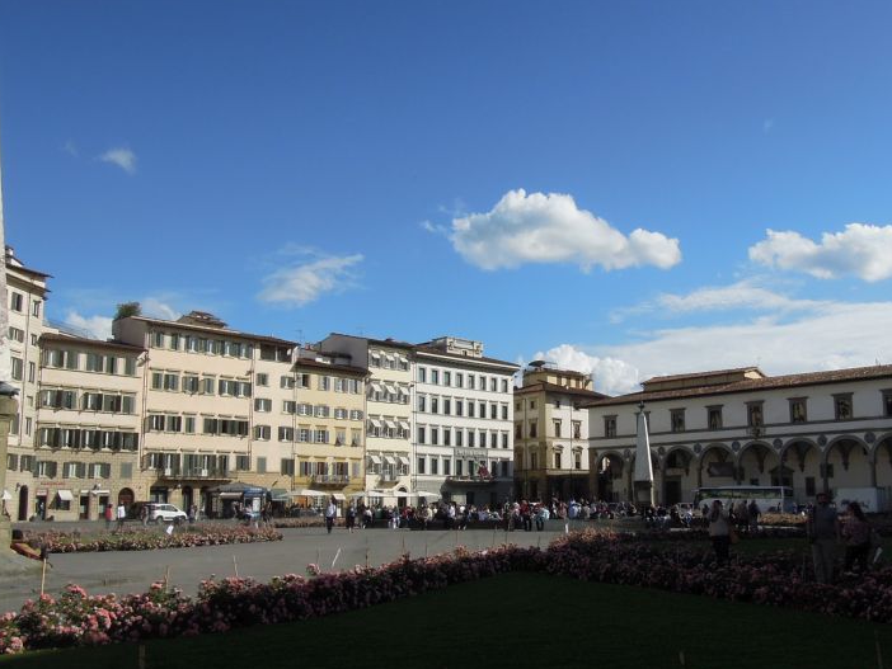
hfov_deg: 52.4
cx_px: 508
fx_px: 902
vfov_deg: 40.7
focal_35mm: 35
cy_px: 361
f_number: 5.6
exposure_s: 1/1000
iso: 160
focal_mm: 4.3
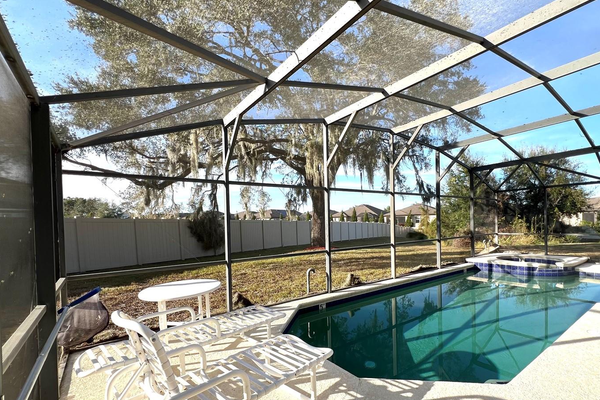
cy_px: 230
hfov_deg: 96.5
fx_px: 267
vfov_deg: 73.3
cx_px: 325
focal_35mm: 16
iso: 32
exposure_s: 1/564
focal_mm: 1.57
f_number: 1.8
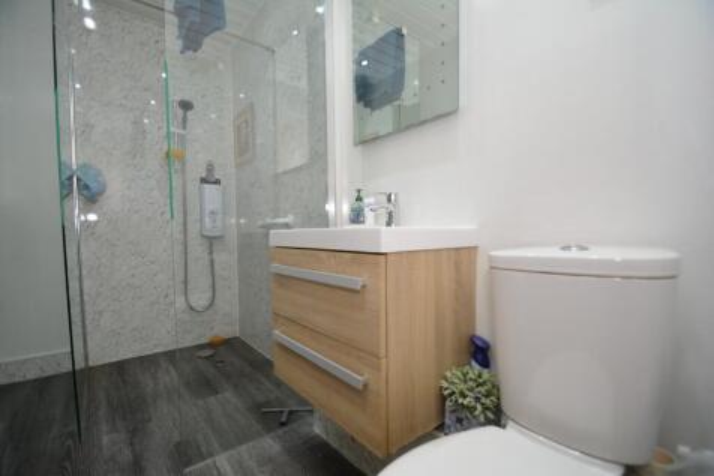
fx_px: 297
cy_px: 238
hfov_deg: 100.4
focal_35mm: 15
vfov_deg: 77.3
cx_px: 357
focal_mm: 10
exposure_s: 1/15
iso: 100
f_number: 3.5
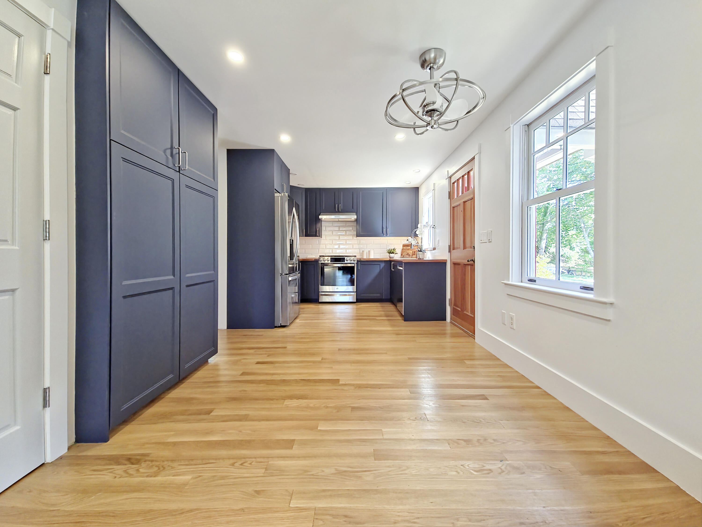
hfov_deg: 106.2
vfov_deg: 89.9
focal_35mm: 13
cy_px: 264
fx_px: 264
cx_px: 351
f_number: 2.2
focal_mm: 2.2
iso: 250
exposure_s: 1/120
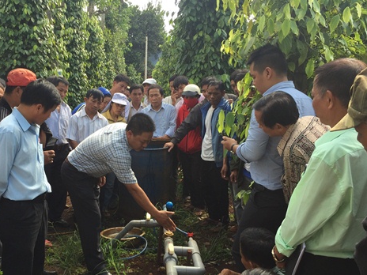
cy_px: 172
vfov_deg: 35.8
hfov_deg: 46.2
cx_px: 130
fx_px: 424
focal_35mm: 40
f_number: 2.2
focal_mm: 4.15
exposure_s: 1/267
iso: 32
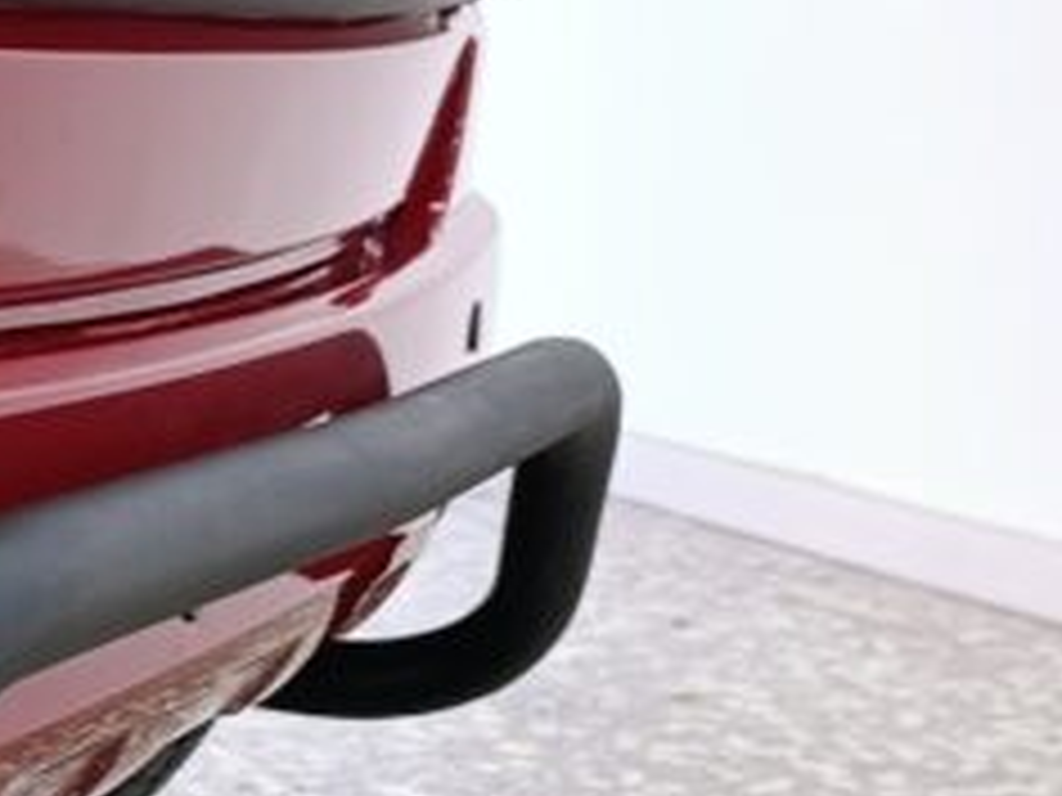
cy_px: 762
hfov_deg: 17.2
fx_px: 3068
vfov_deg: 14.6
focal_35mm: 100
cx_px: -662
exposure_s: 1/100
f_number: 1.65
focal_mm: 6.11
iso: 821
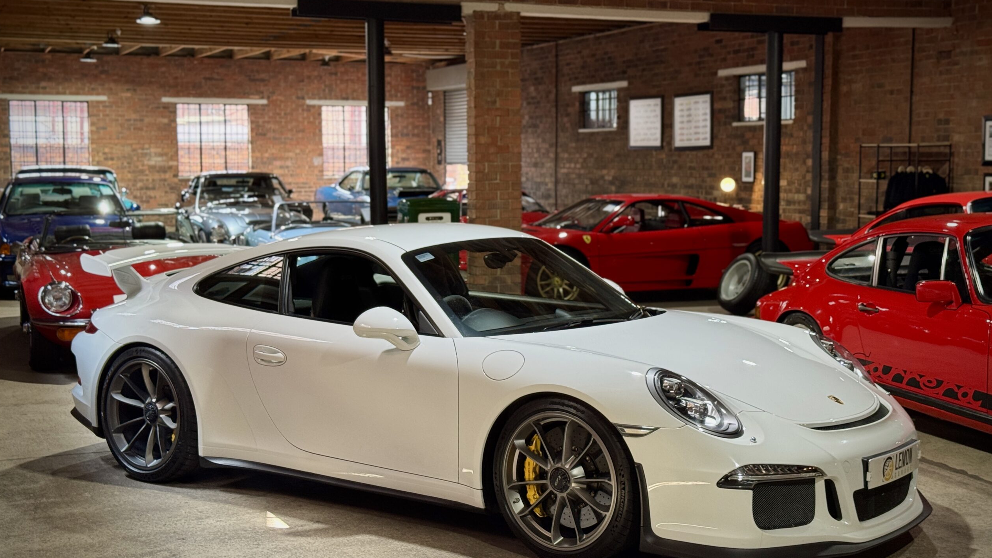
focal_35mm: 53
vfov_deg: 22.6
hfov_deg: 39.2
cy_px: 267
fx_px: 1394
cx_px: 498
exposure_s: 1/50
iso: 125
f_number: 1.78
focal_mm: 6.76
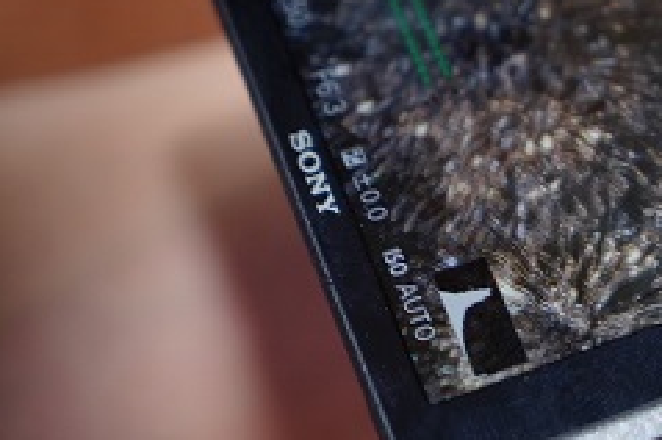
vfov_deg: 6.6
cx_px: 967
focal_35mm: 205
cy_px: -188
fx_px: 3767
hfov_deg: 9.8
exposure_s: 1/100
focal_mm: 70
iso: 400
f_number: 4
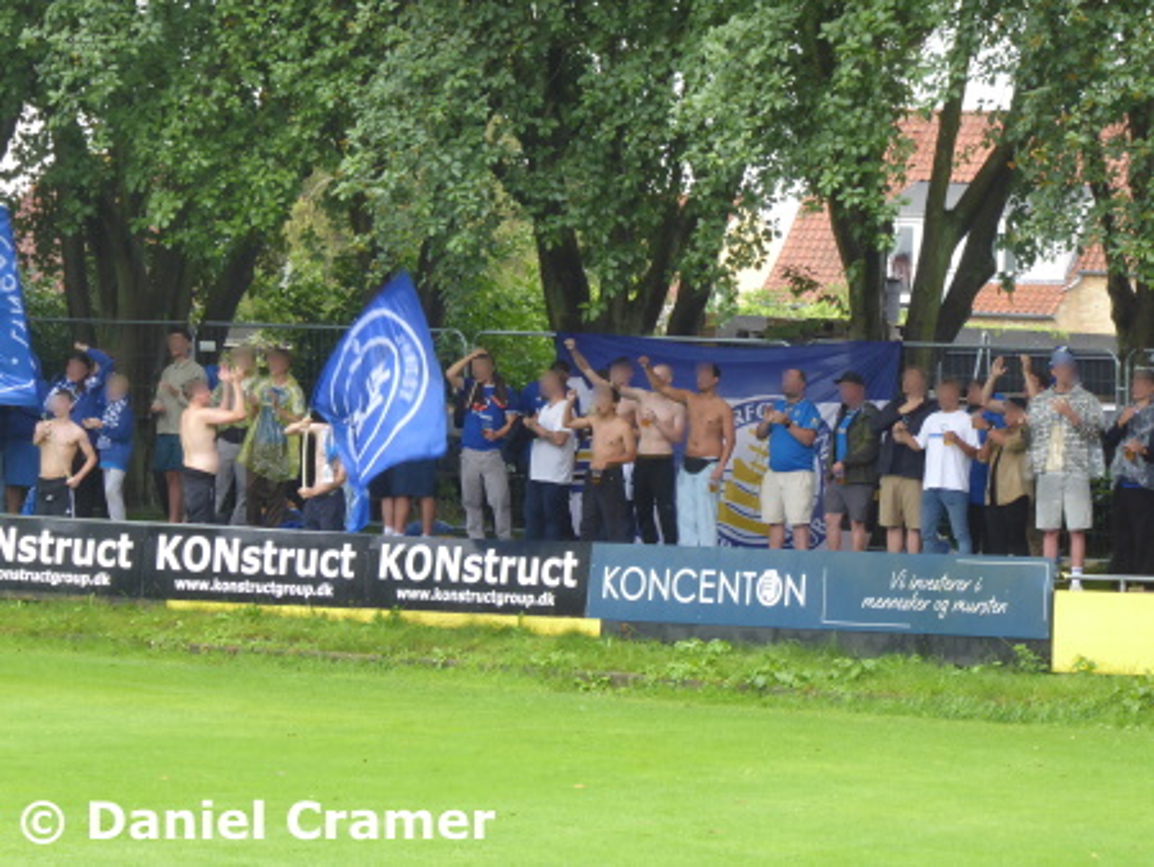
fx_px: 7138
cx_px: 577
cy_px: 434
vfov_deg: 6.9
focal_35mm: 214
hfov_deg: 9.2
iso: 200
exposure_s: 1/80
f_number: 5.6
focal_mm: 38.4
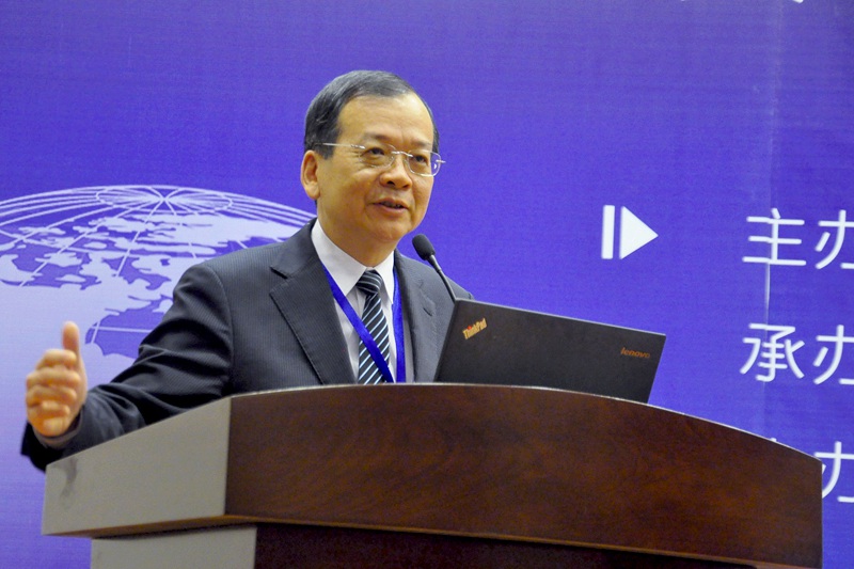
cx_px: 427
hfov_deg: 20.6
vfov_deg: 13.8
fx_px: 2348
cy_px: 284
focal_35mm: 99
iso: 2000
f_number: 5.3
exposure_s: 1/30
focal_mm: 66
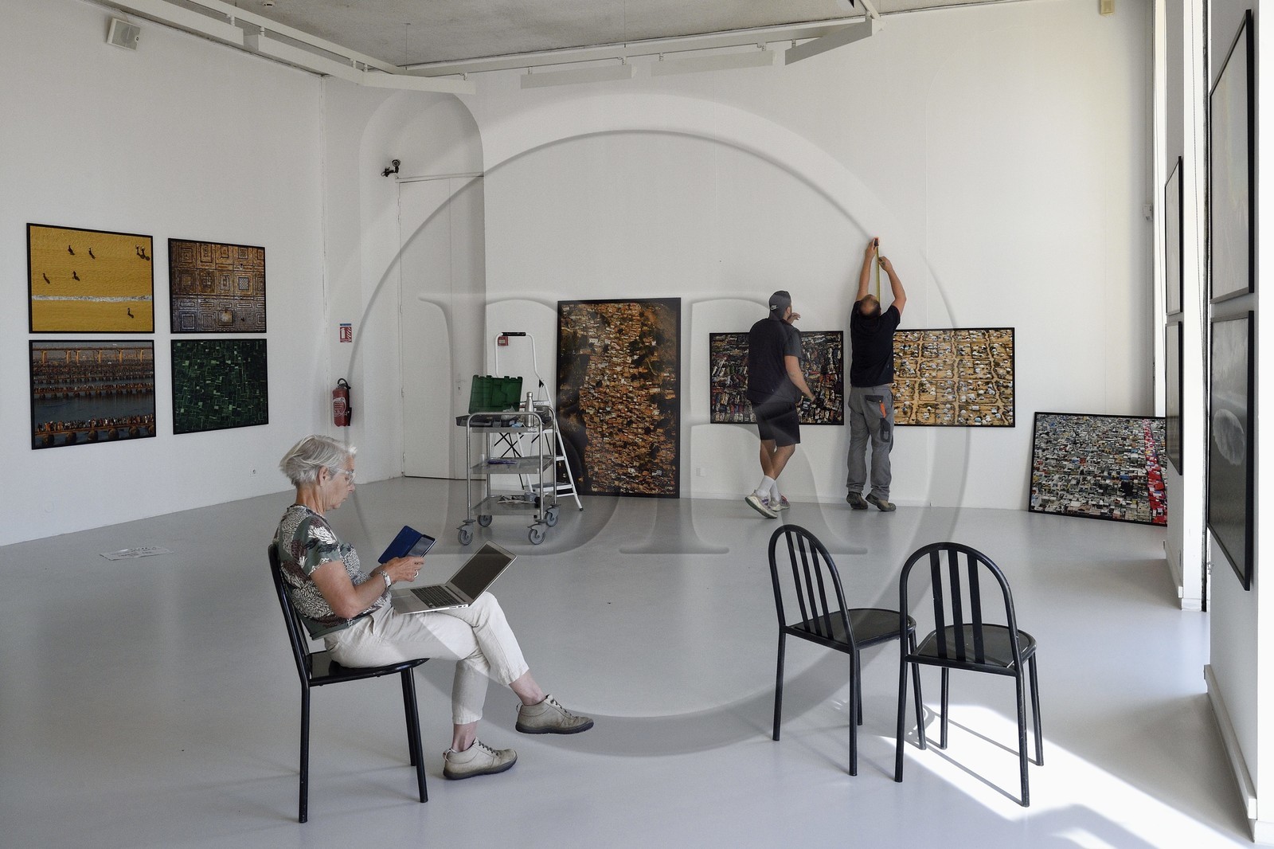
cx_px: 637
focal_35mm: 30
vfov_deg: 43.6
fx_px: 1061
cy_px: 424
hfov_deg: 61.9
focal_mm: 30
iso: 1600
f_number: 14
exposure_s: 1/160
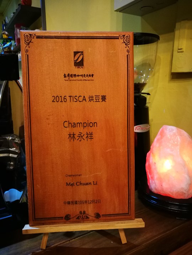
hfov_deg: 51.4
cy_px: 128
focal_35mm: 27
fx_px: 200
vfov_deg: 65.3
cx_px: 96
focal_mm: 4.5
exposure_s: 1/24
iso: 400
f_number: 2.2
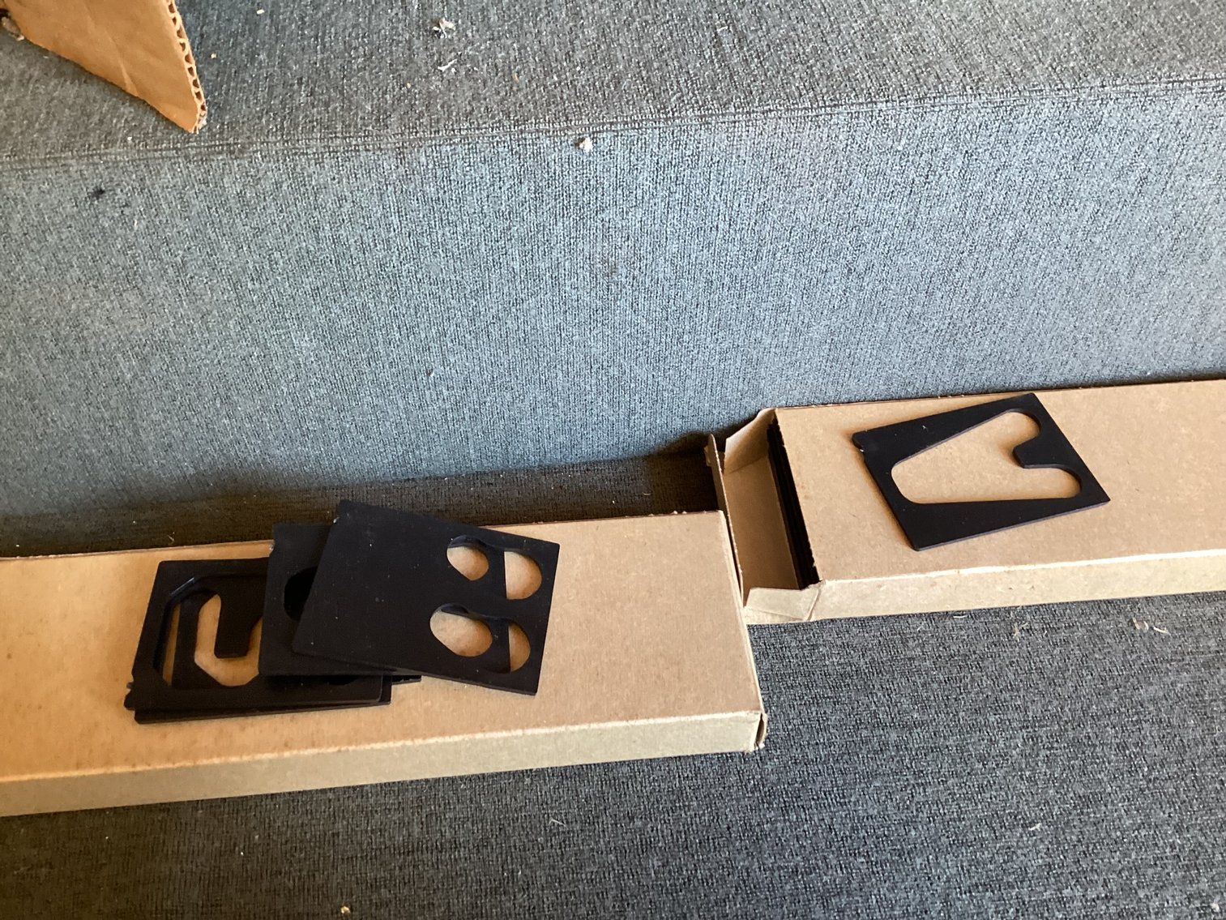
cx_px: 613
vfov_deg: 45.4
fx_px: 1098
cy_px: 460
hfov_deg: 58.3
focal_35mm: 31
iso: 200
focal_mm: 3.3
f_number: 2.4
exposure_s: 1/50
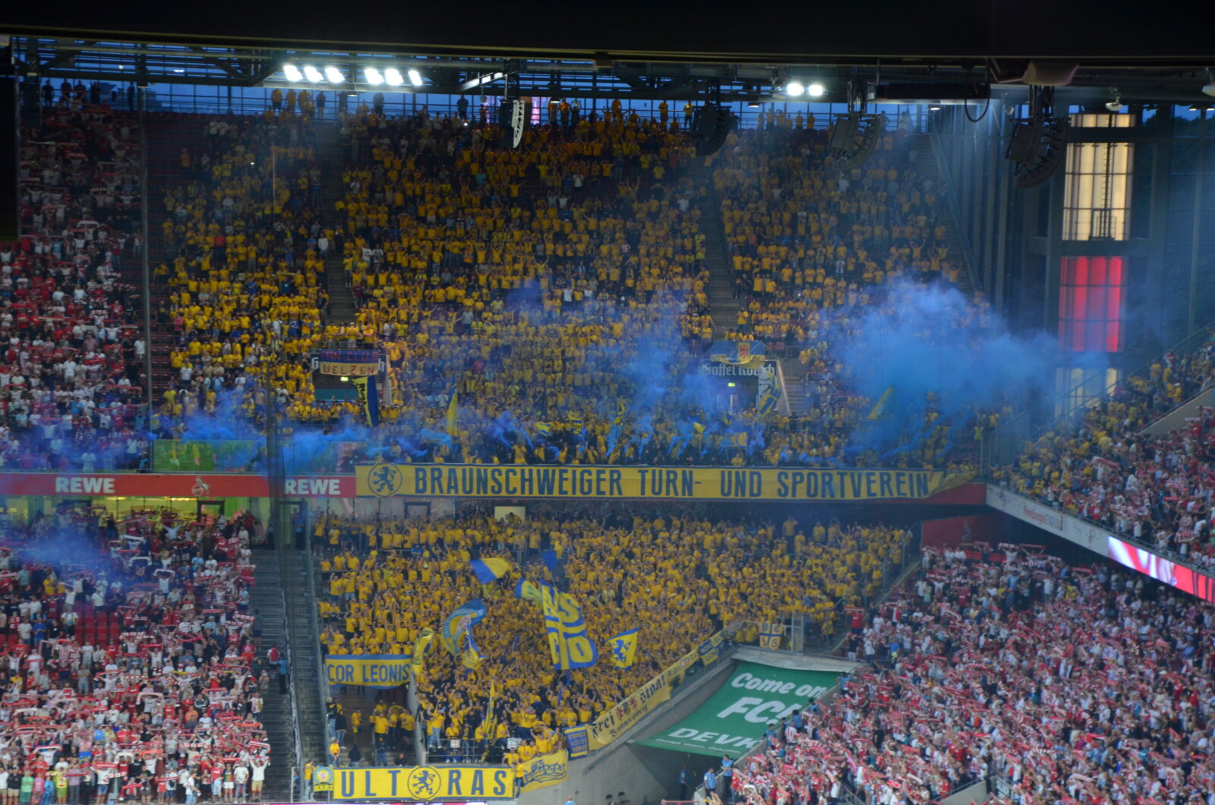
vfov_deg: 11.4
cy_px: 402
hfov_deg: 17.1
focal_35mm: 120
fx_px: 4042
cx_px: 608
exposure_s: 1/50
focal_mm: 80
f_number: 5.3
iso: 800
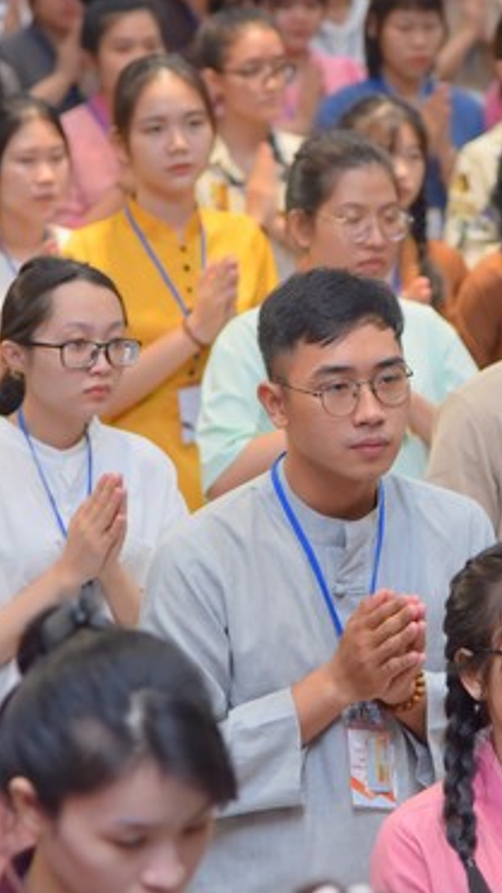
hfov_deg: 6.3
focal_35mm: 192
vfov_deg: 11.2
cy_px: 444
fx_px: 4548
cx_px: 237
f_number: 4.5
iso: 1600
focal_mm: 105
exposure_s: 1/160
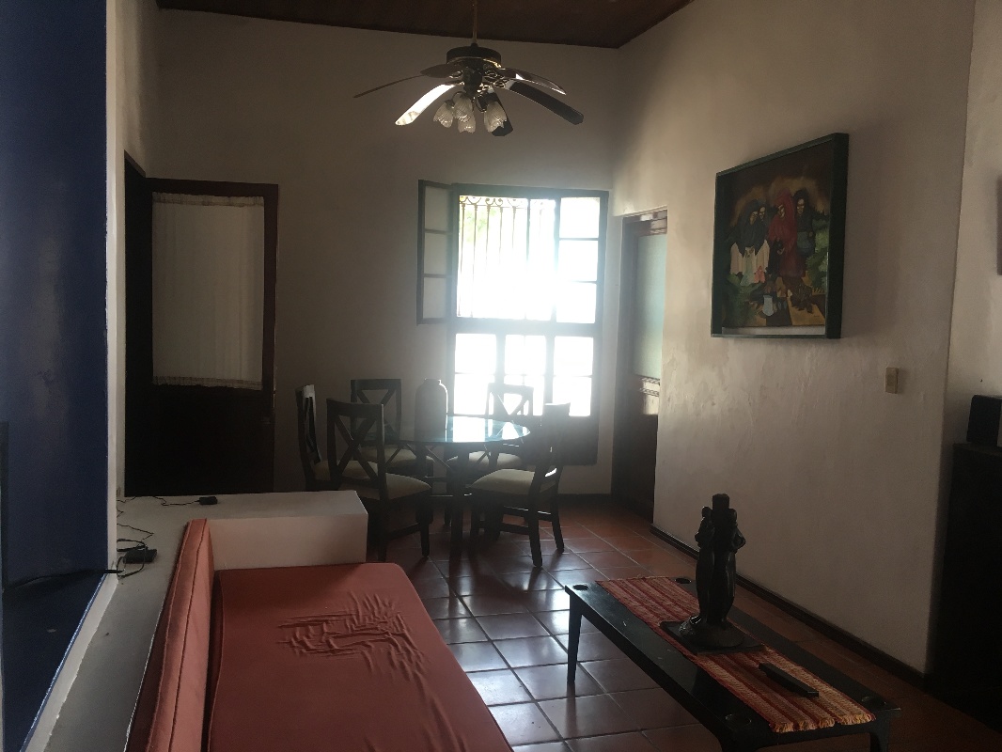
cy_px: 376
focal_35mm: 29
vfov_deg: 48.2
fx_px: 840
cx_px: 501
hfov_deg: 61.6
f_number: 2.2
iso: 50
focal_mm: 4.15
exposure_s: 1/30
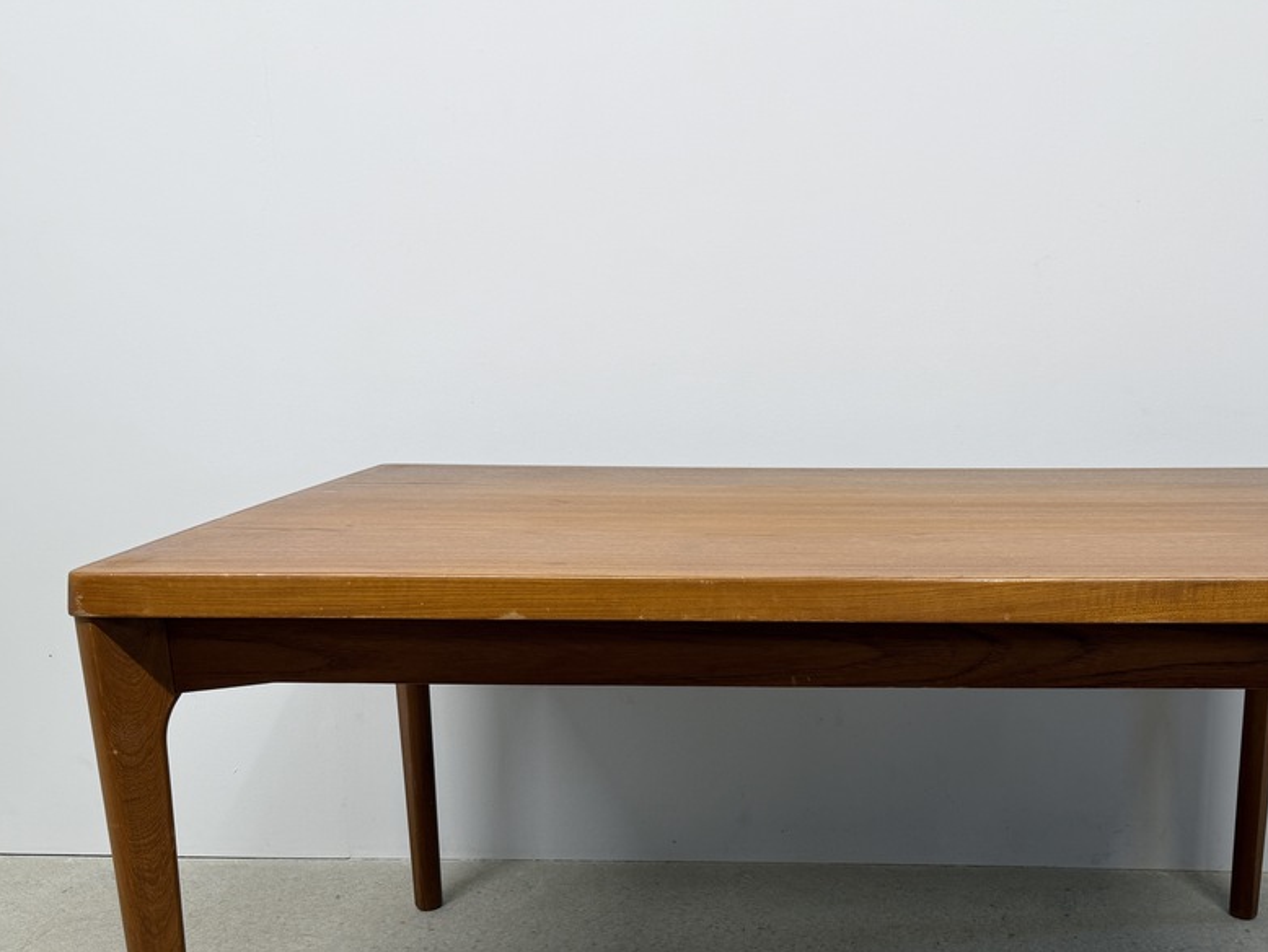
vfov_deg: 37.6
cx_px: 833
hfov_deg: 49.4
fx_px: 1356
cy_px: 725
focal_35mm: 37
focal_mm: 6.76
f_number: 1.78
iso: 100
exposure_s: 1/121
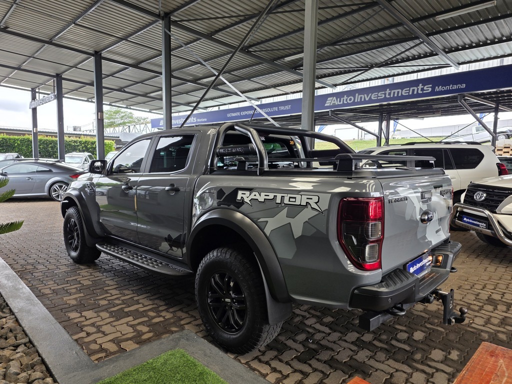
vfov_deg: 58.9
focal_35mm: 23
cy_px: 192
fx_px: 340
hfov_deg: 73.9
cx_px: 256
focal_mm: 6.25
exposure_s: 1/180
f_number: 1.7
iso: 80
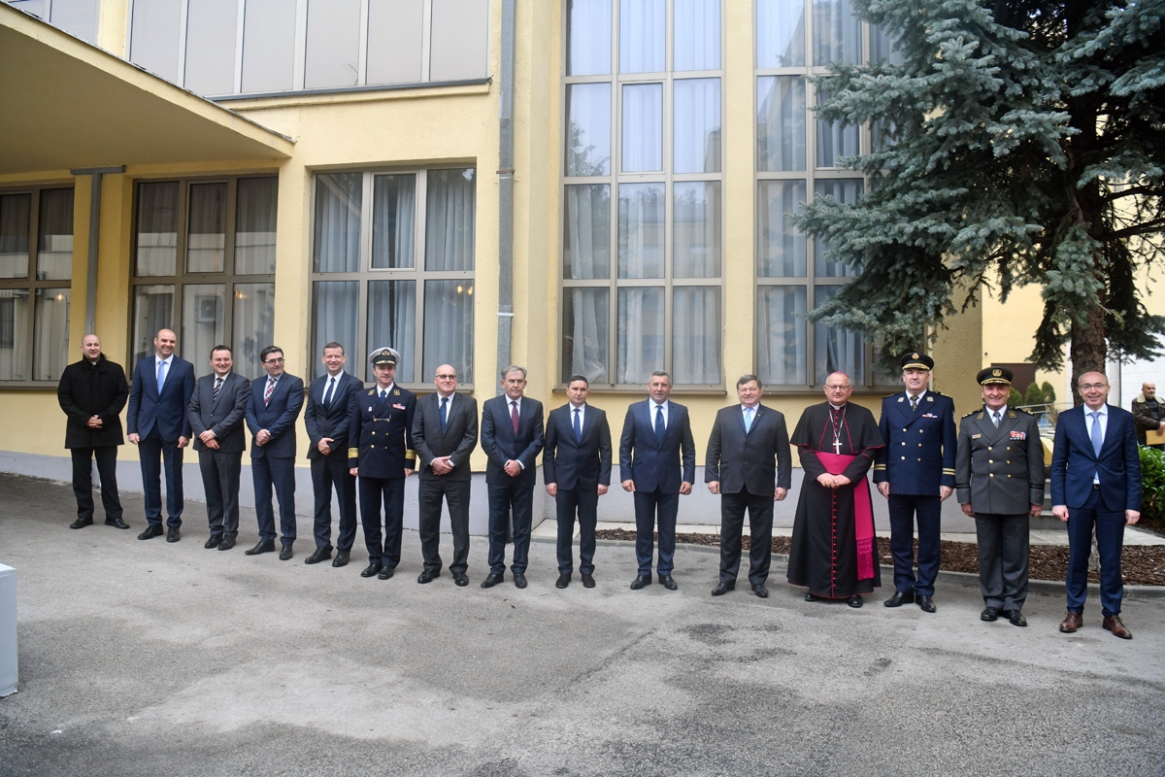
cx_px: 582
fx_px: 777
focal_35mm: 24
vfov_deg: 53.1
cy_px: 388
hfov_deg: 73.7
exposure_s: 1/640
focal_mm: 24
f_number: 4
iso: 500
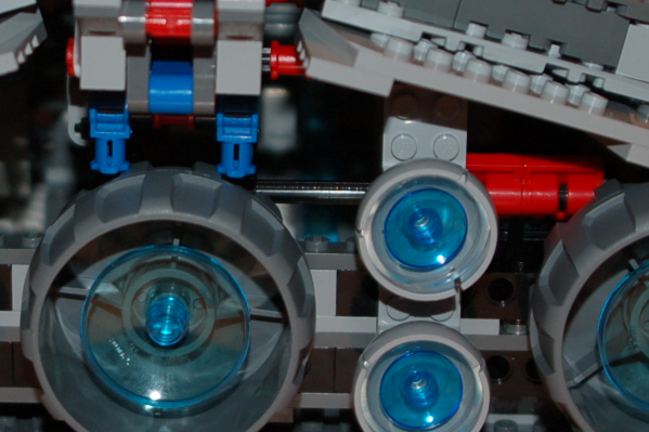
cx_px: 130
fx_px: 2577
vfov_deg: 9.6
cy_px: 188
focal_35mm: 143
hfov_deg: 14.3
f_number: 4
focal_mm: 38
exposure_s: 1/60
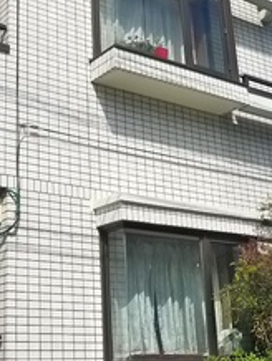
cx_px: 44
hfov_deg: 18.9
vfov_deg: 25.3
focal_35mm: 77
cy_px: 167
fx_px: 805
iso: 400
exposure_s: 1/1000
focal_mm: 5.1
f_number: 4
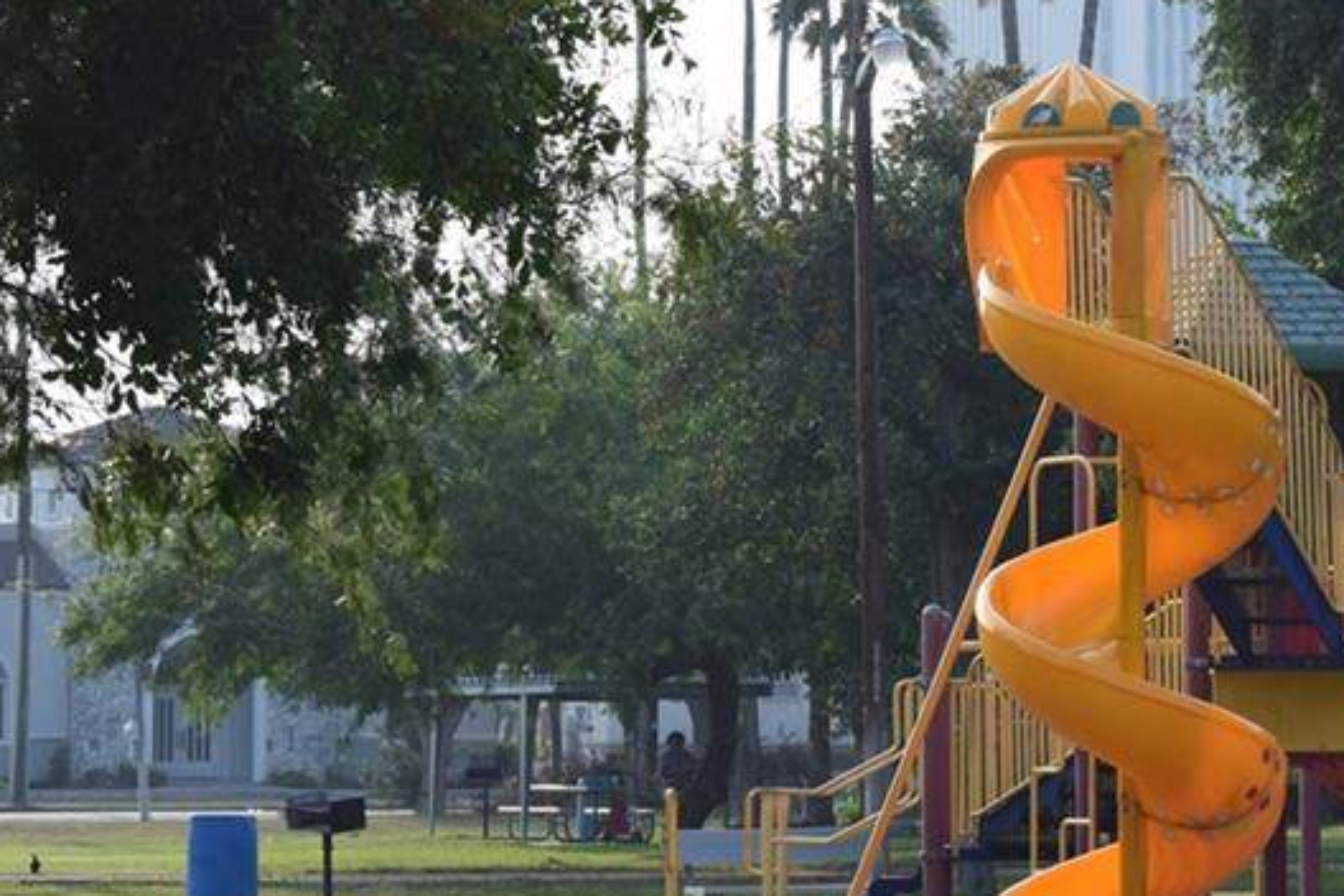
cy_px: 517
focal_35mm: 160
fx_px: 5972
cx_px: 1051
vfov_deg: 8.6
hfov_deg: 12.8
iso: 400
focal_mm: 55
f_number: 10
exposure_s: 1/320
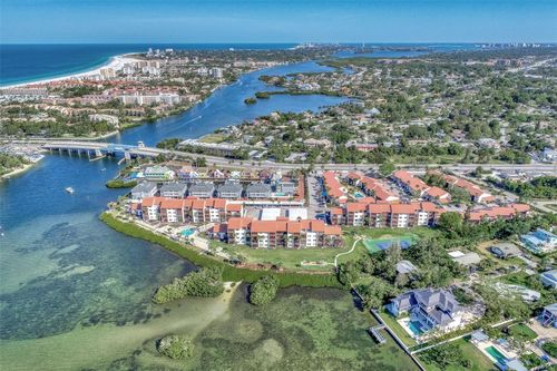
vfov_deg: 53.1
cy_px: 186
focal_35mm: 24
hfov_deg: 73.8
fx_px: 371
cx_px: 278
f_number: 4.5
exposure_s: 1/1250
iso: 100
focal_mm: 8.8
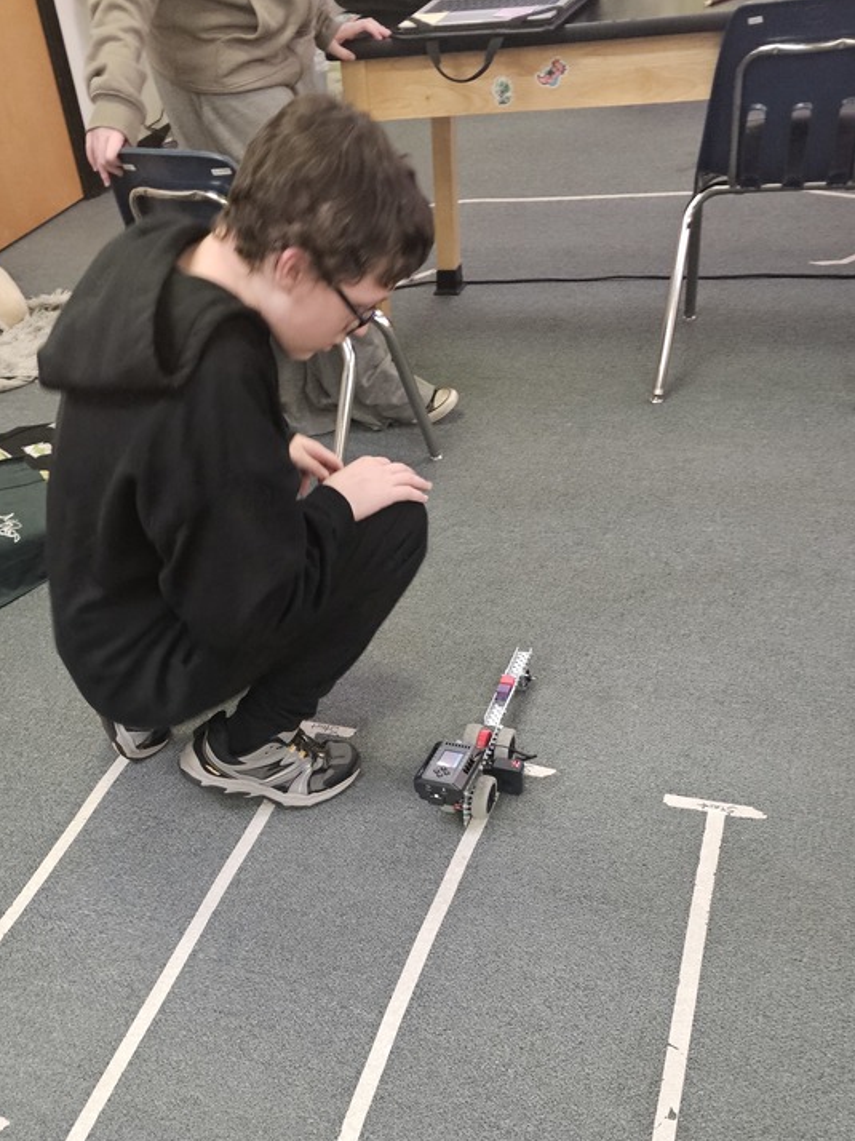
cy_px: 802
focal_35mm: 33
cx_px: 320
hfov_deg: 42.6
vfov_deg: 53.7
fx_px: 1087
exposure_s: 1/60
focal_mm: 6.3
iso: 640
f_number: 1.7
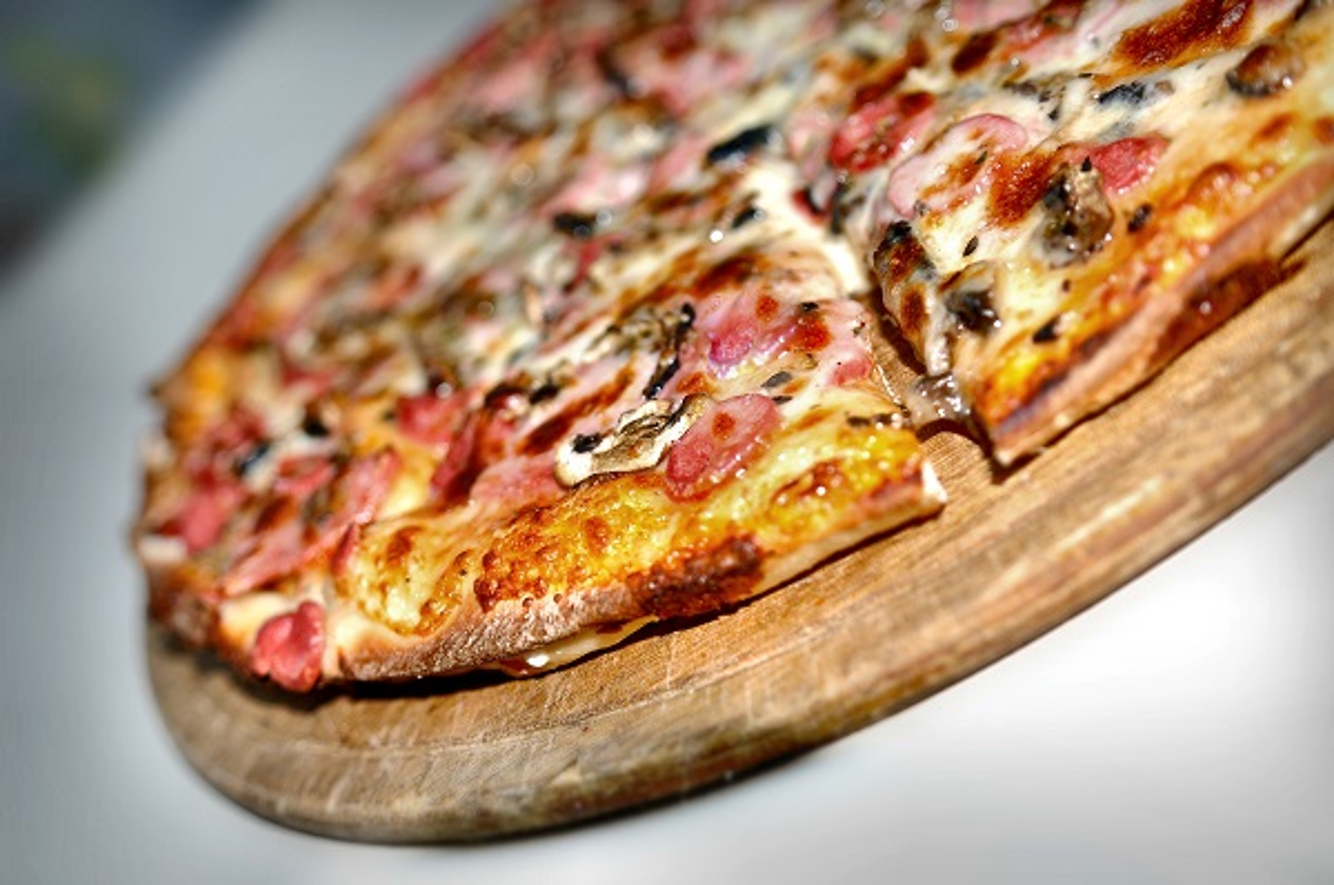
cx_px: 667
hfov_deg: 46.5
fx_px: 1554
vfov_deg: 31.8
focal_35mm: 42
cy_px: 442
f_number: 2.8
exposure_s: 1/250
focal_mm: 28
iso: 100
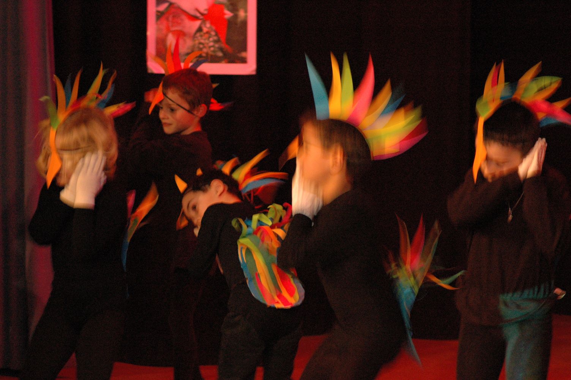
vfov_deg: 9.1
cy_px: 190
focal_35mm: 150
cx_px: 286
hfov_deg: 13.7
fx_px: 2377
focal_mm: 100
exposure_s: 1/30
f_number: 4.2
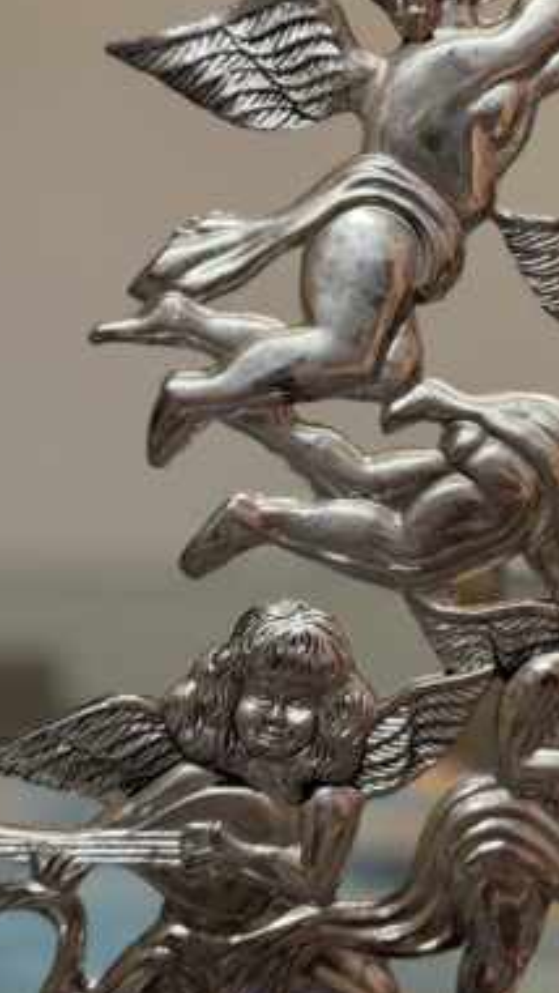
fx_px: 1448
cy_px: 444
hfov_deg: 21.0
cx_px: 572
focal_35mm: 55
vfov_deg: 37.8
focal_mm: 6.76
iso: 320
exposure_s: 1/60
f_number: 1.78
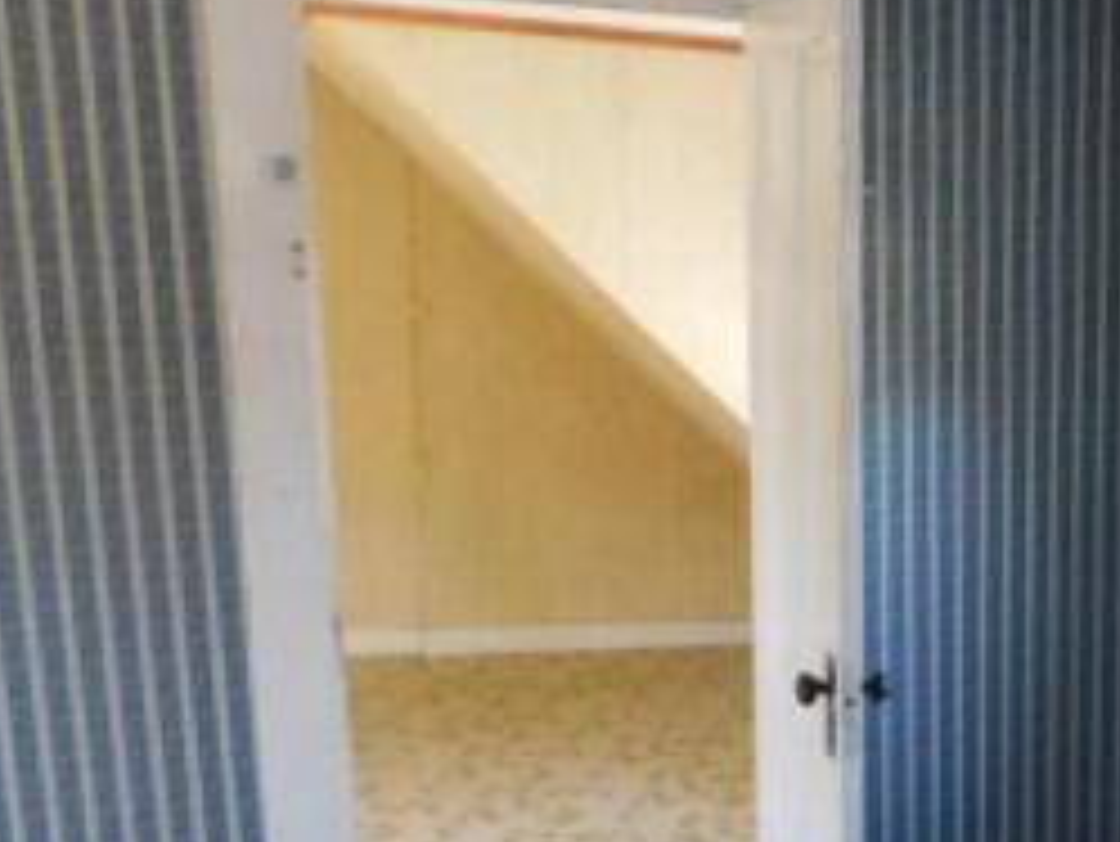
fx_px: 1910
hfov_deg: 28.2
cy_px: 756
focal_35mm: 59
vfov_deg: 24.1
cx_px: 1367
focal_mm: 4
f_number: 3
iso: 280
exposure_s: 1/30
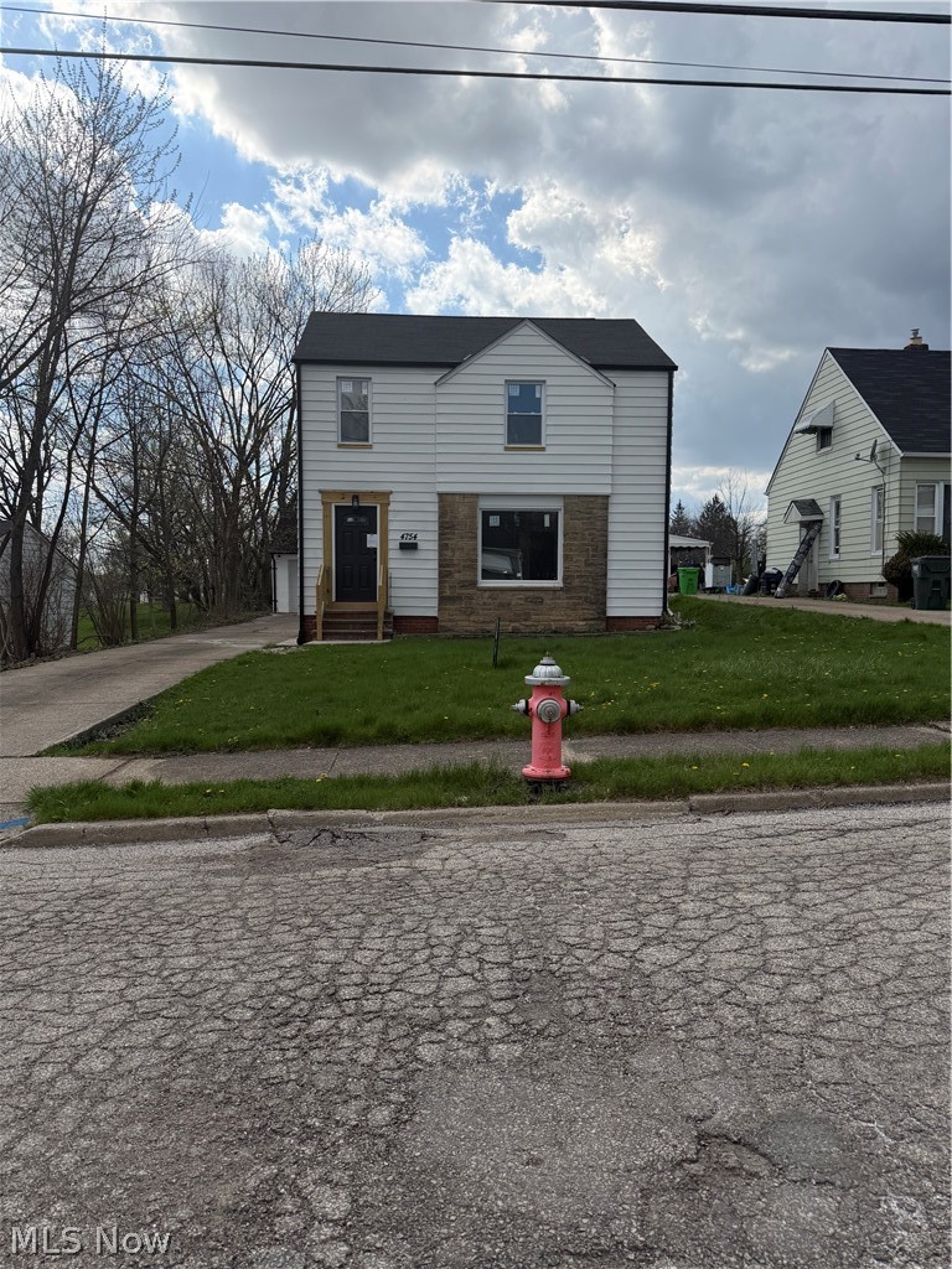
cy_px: 634
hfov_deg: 56.8
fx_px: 880
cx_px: 476
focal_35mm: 24
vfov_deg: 71.6
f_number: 1.78
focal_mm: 6.76
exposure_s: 1/7353
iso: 100
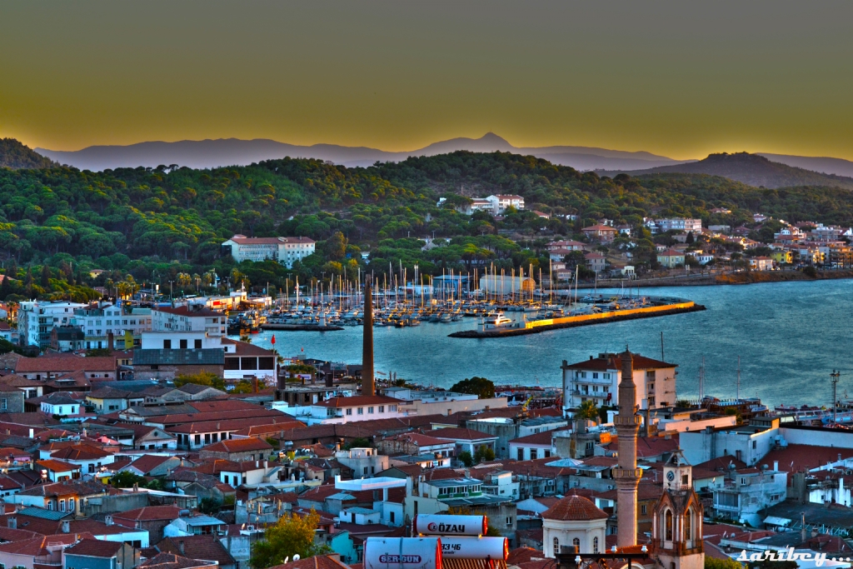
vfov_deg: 13.0
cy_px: 284
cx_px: 426
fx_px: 2488
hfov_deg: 19.5
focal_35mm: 105
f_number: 5
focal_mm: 70
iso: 800
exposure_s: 1/400
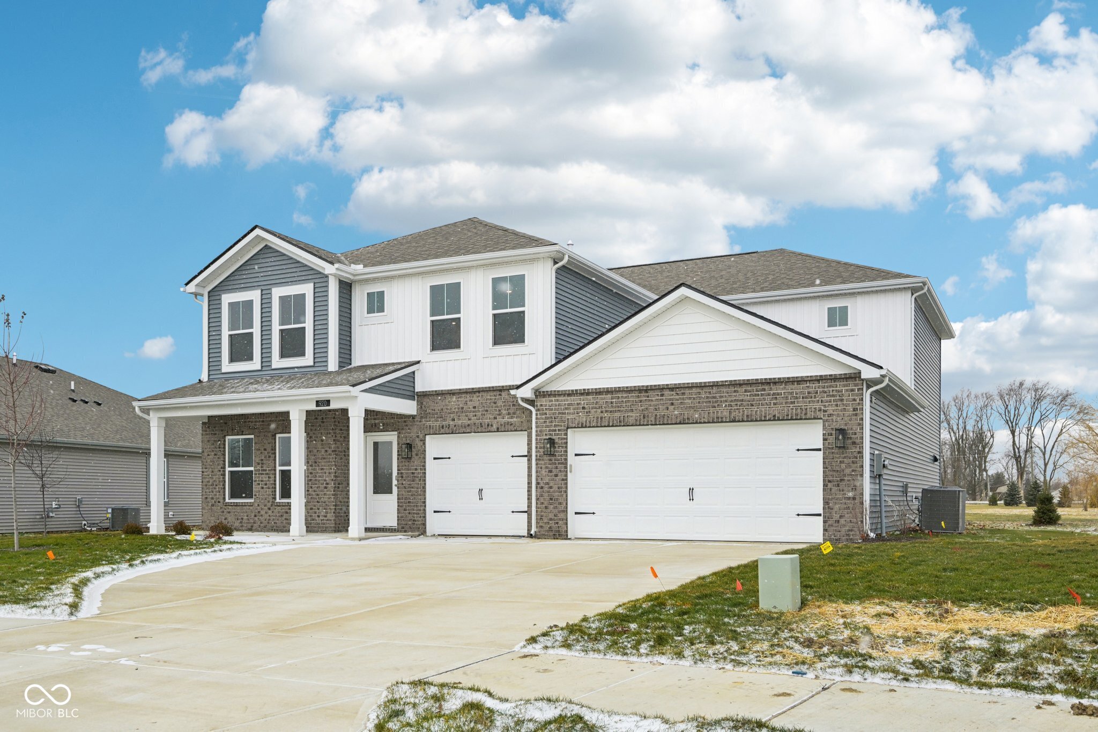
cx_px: 549
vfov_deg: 43.6
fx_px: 915
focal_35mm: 30
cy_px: 366
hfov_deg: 61.9
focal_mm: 30
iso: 400
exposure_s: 1/1000
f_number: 8
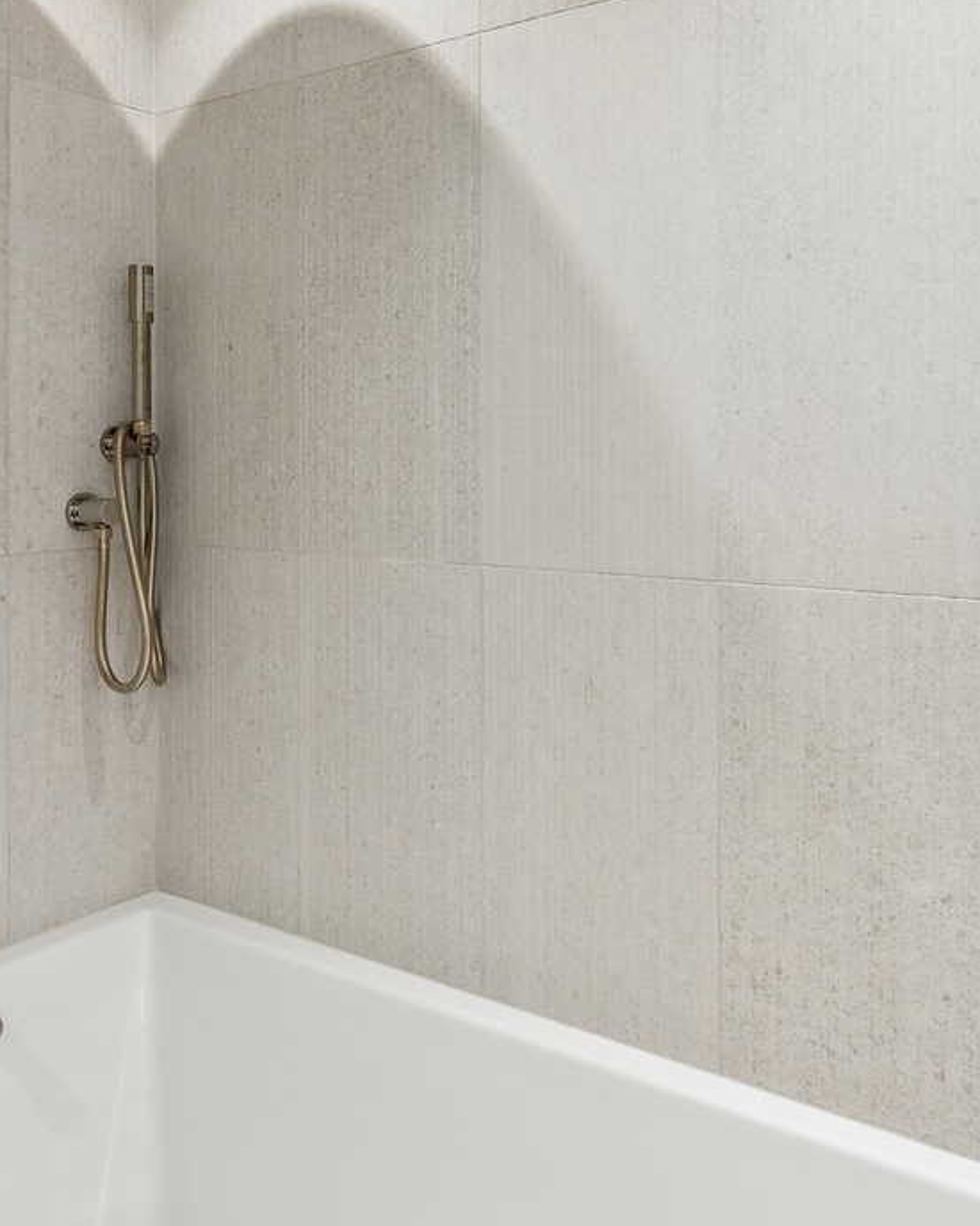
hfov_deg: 46.9
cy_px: 469
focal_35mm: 31
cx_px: 576
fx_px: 1124
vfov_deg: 56.6
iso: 400
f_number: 8
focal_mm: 14
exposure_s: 1/25
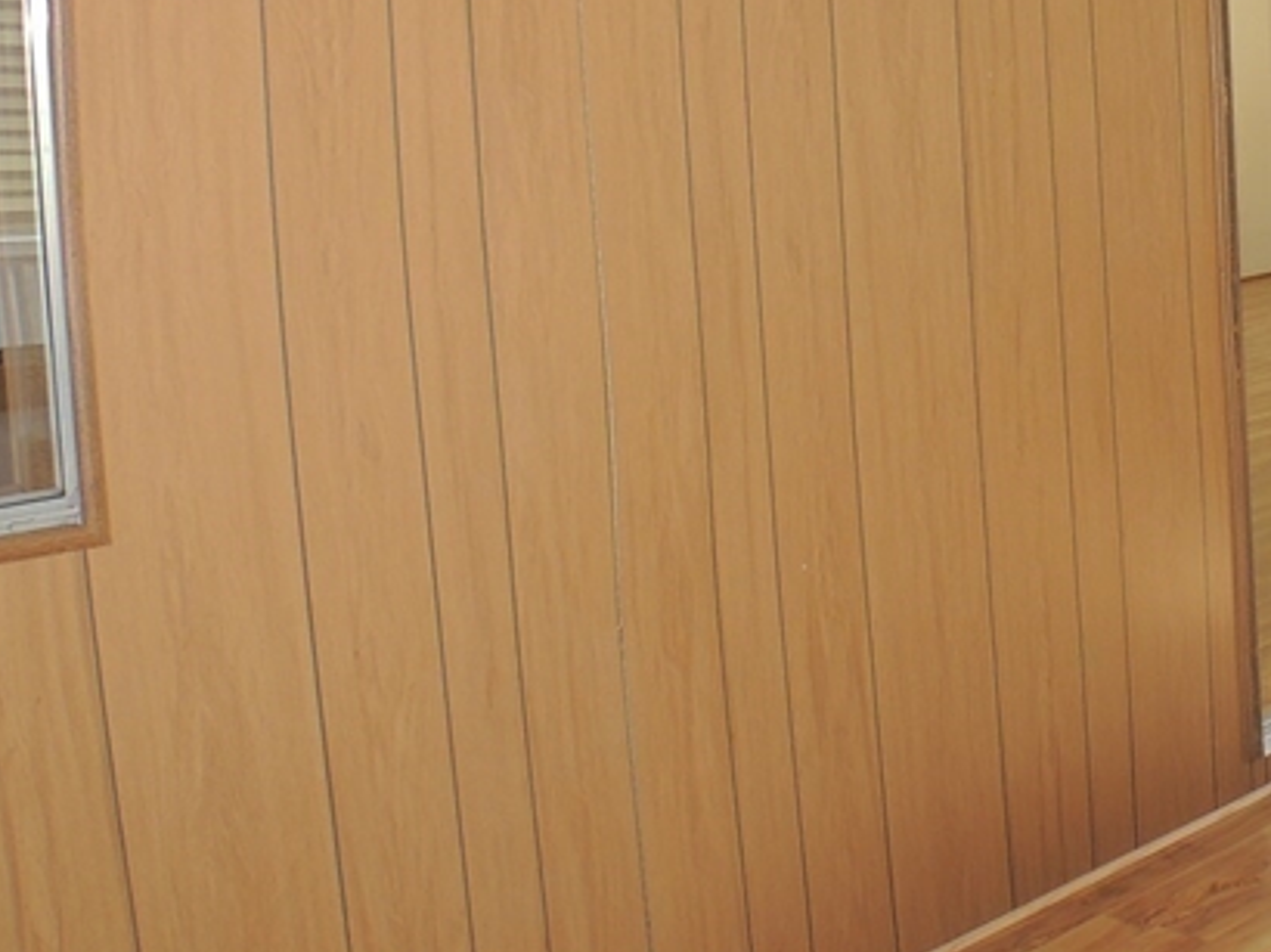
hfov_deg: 24.5
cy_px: 124
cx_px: 1345
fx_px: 2752
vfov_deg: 19.3
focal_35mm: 75
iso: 100
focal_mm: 5.3
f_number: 3.1
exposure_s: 1/125
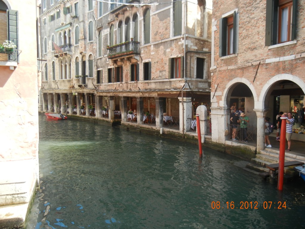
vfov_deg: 46.8
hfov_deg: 60.0
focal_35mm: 30
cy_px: 114
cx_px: 152
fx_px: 264
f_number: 3.5
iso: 160
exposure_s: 1/260
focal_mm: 5.4
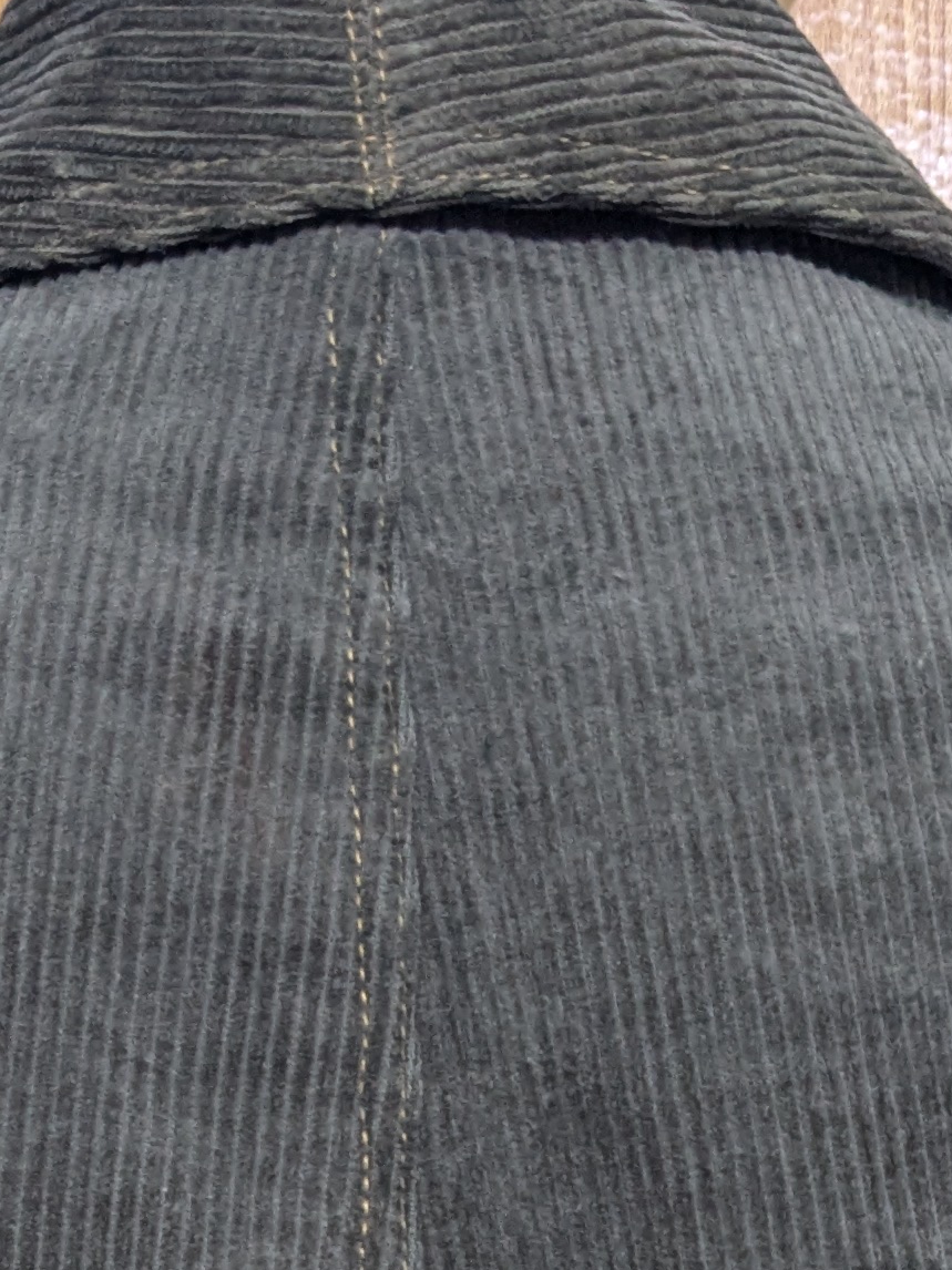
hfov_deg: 15.6
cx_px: 541
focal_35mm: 95
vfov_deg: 19.1
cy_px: 1638
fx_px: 3485
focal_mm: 4.38
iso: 243
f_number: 1.73
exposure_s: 1/25
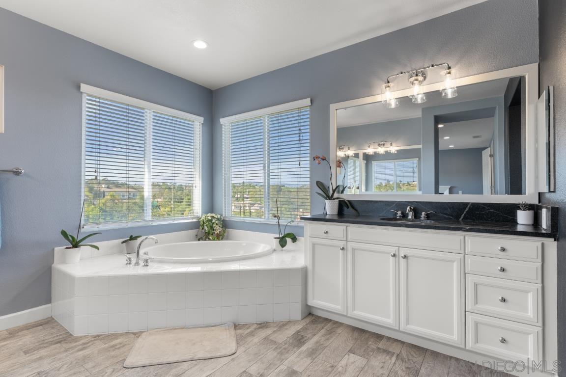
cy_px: 188
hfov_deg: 93.3
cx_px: 283
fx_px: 267
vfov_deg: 70.4
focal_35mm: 17
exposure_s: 1/13
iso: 80
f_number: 8
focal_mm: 17
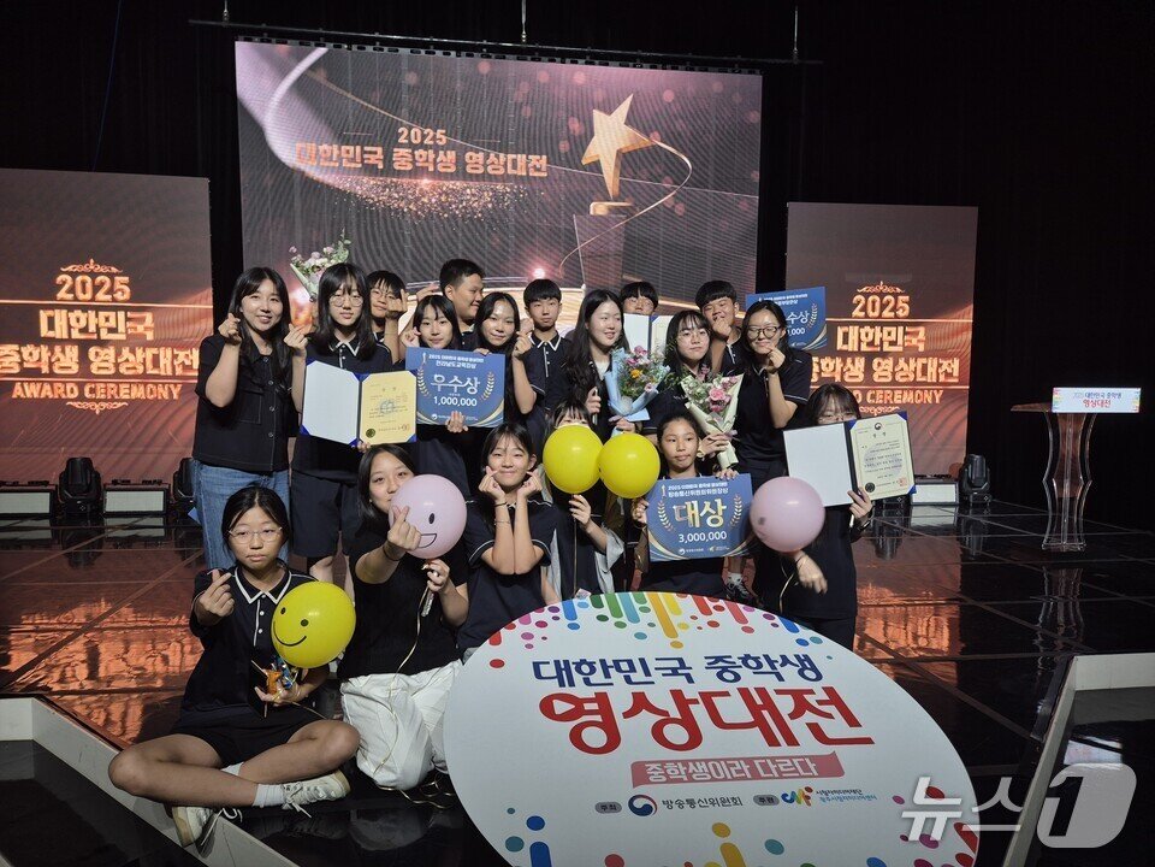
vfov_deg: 58.9
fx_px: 767
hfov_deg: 73.9
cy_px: 434
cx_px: 578
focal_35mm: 23
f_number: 1.8
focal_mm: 5.4
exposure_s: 1/53
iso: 40
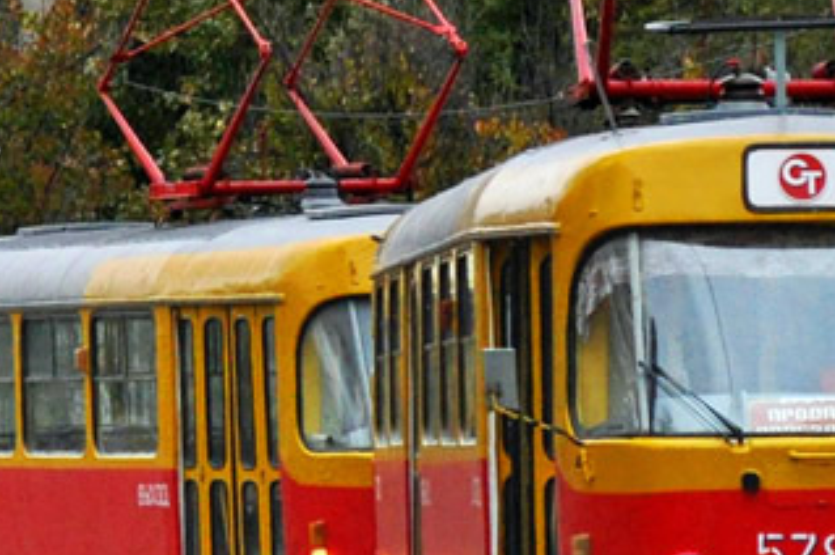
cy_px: 185
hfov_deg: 6.6
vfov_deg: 4.4
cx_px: 694
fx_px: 7180
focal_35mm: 310
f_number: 5.6
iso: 800
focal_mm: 55
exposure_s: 1/125
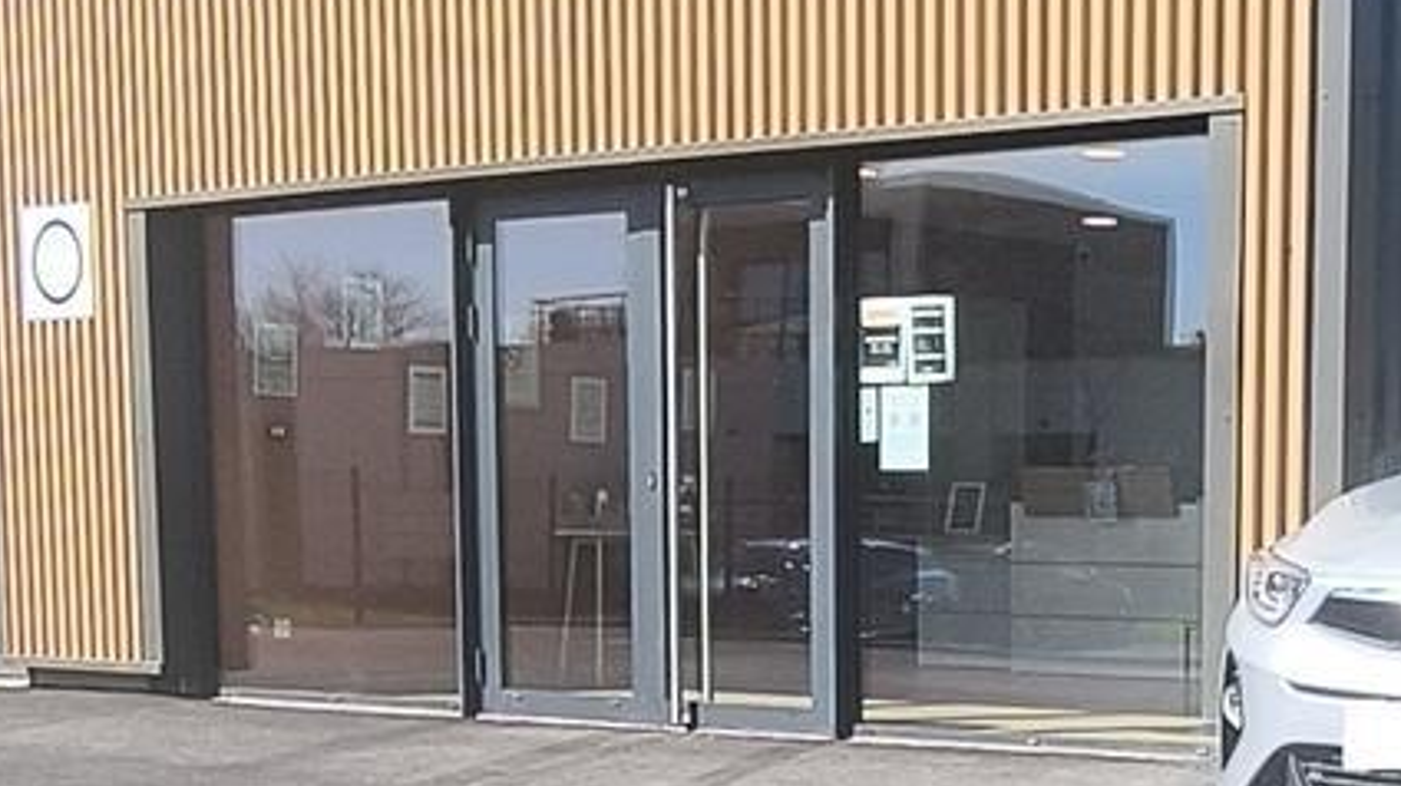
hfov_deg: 26.2
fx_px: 2933
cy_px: 958
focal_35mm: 79
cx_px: 1170
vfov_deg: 14.7
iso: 50
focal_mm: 1.65
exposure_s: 1/1153
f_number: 2.2
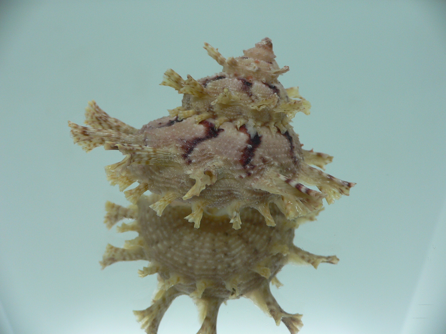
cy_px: 167
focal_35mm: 35
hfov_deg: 52.6
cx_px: 223
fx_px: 451
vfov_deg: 40.7
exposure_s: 1/60
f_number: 2.8
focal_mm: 4.6
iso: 80
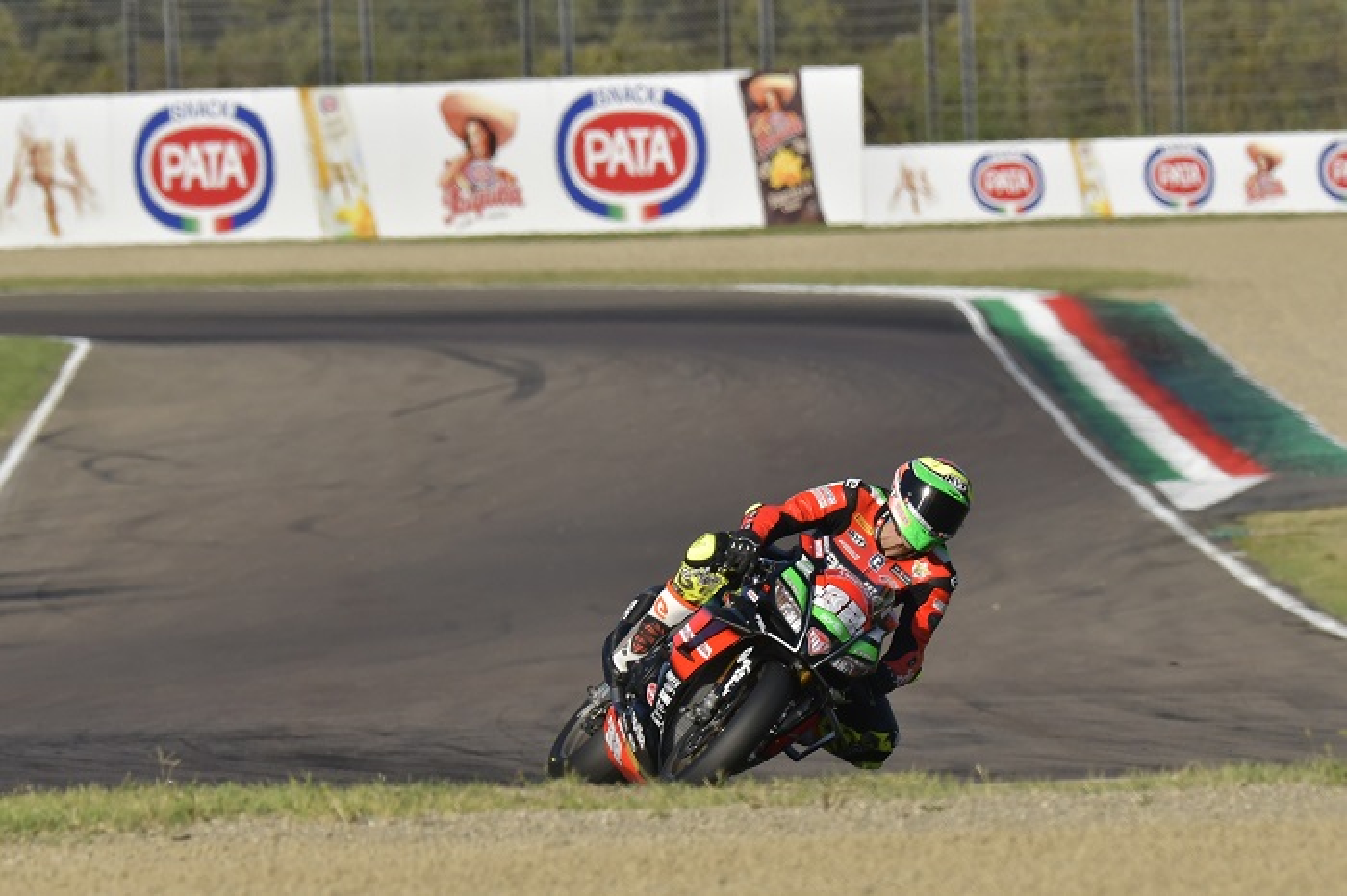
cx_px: 674
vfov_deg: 1.8
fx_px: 28422
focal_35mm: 760
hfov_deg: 2.7
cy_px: 448
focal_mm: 380
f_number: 8
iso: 320
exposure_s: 1/1000
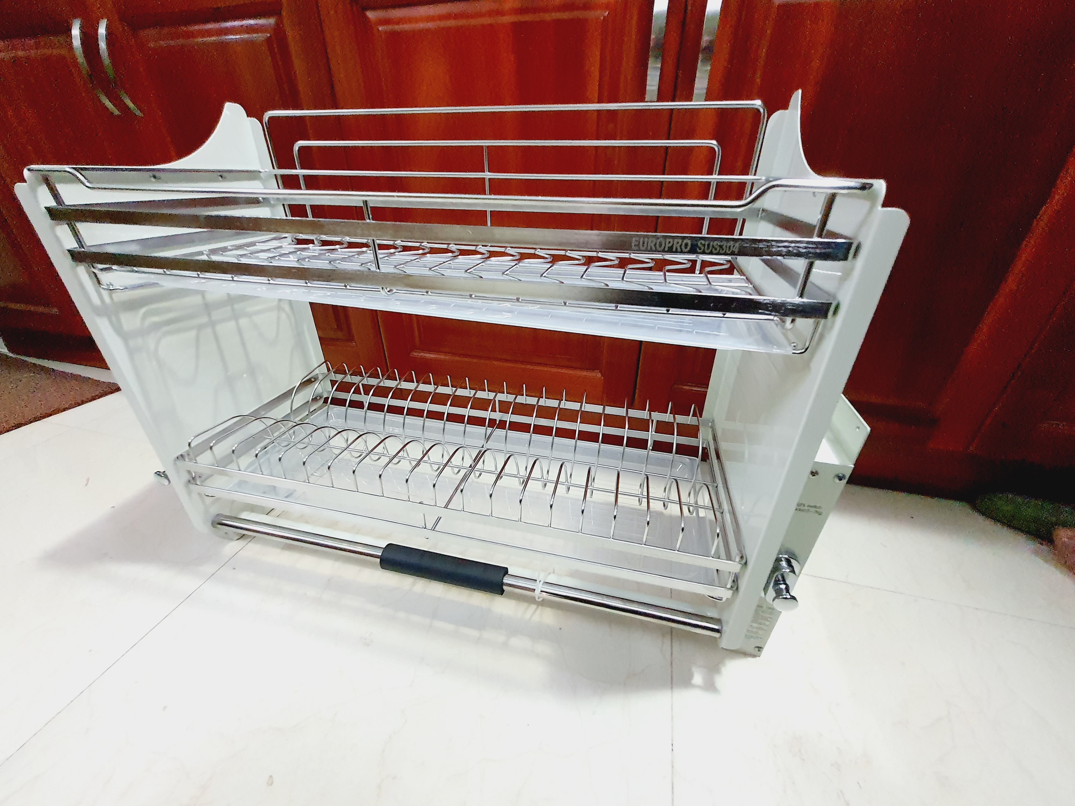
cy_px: 403
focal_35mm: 13
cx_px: 538
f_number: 2.2
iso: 640
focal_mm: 1.74
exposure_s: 1/33
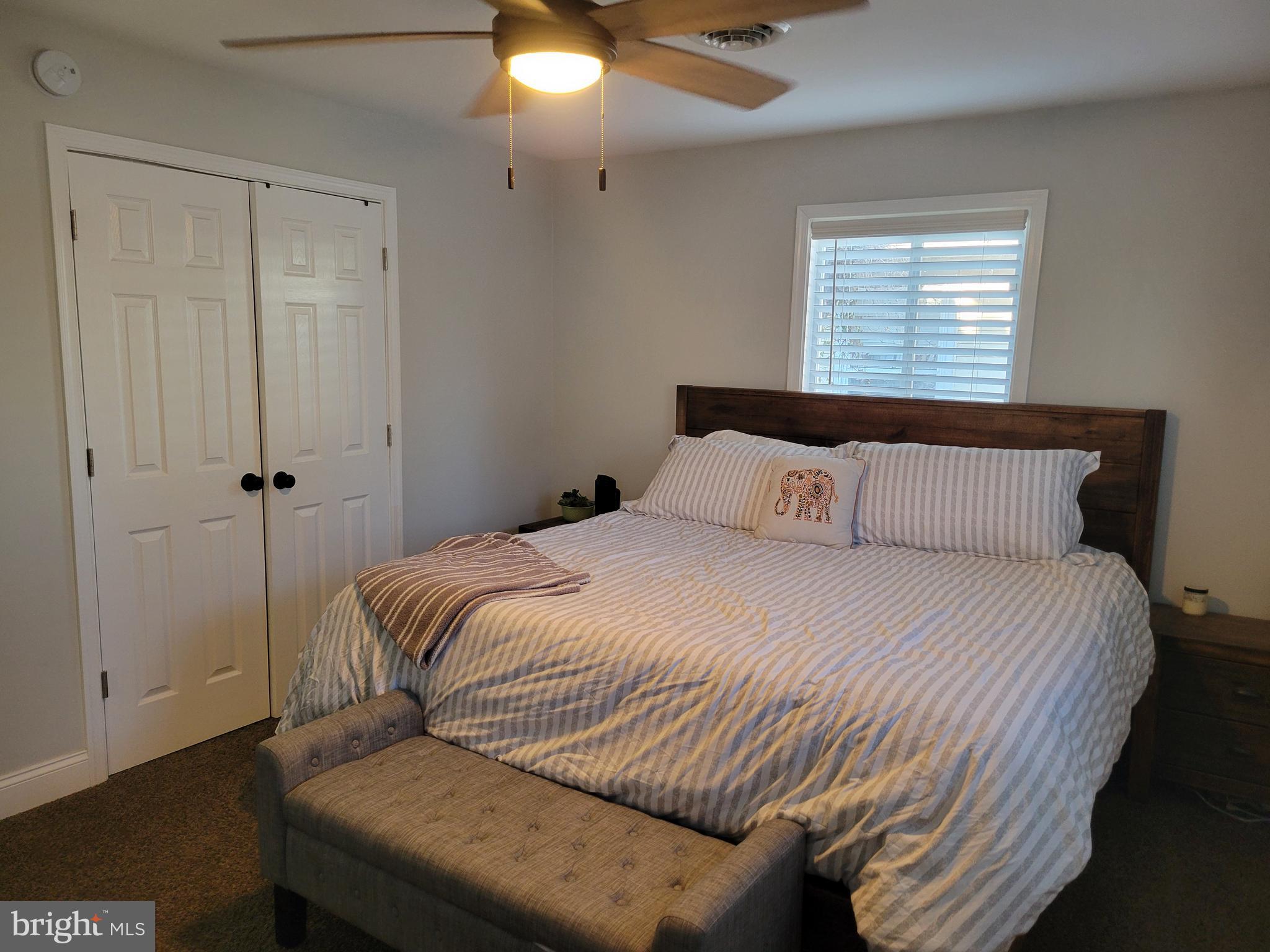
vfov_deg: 53.1
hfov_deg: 67.3
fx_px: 954
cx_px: 635
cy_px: 476
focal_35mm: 26
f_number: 1.8
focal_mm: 5.4
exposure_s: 1/120
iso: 200
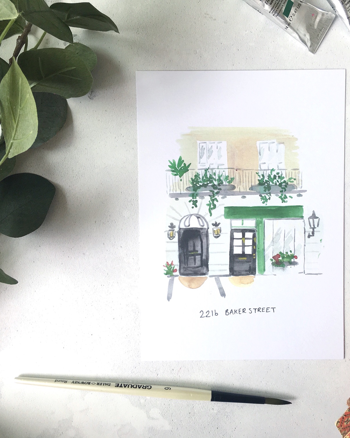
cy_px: 220
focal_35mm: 38
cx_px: 218
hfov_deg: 38.9
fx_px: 492
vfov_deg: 47.9
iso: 25
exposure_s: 1/179
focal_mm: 4.15
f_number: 2.2
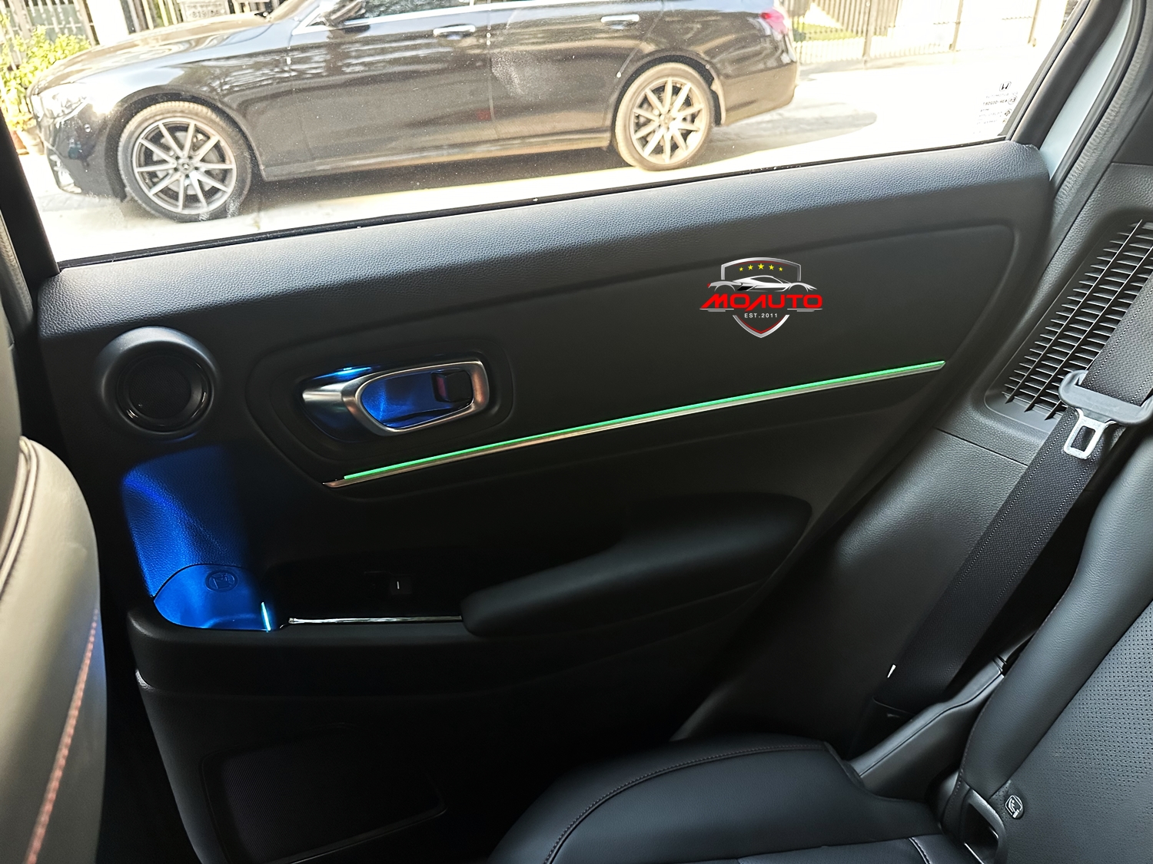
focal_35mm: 24
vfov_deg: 56.8
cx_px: 576
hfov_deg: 71.6
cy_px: 432
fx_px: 799
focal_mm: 6.86
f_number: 1.78
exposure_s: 1/56
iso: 1000
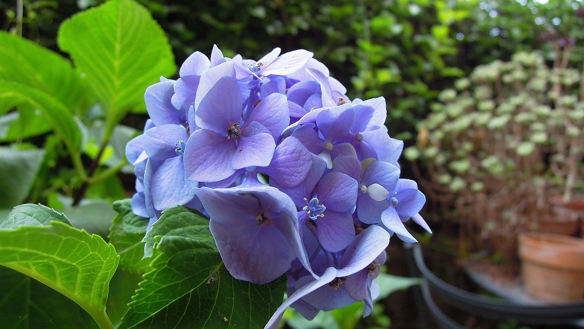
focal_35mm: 27
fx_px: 418
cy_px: 156
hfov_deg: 69.8
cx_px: 296
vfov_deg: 42.9
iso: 160
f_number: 2.8
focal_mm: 4.3
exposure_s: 1/100
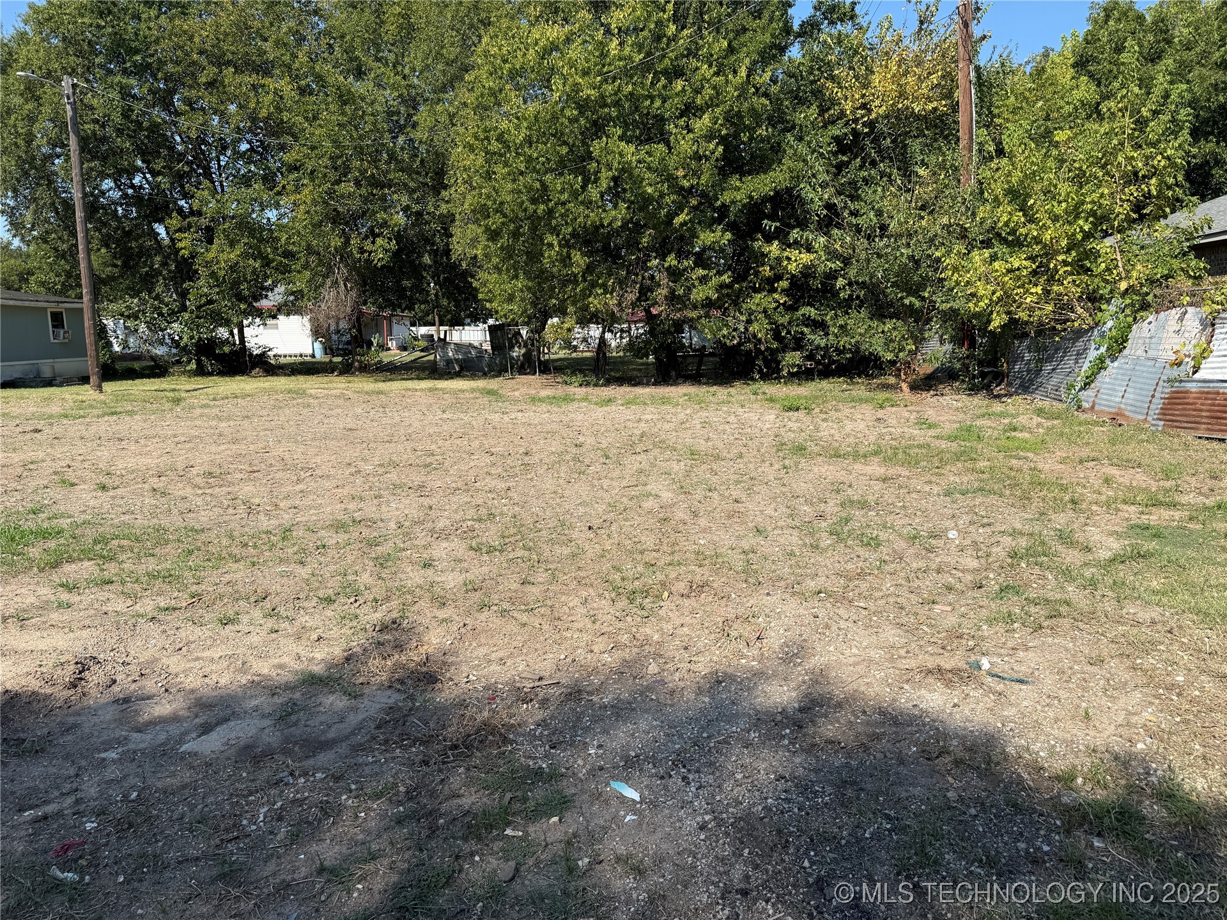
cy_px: 460
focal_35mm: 24
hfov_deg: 71.6
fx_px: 851
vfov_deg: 56.8
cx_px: 614
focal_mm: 6.76
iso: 80
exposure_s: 1/3425
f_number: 1.78
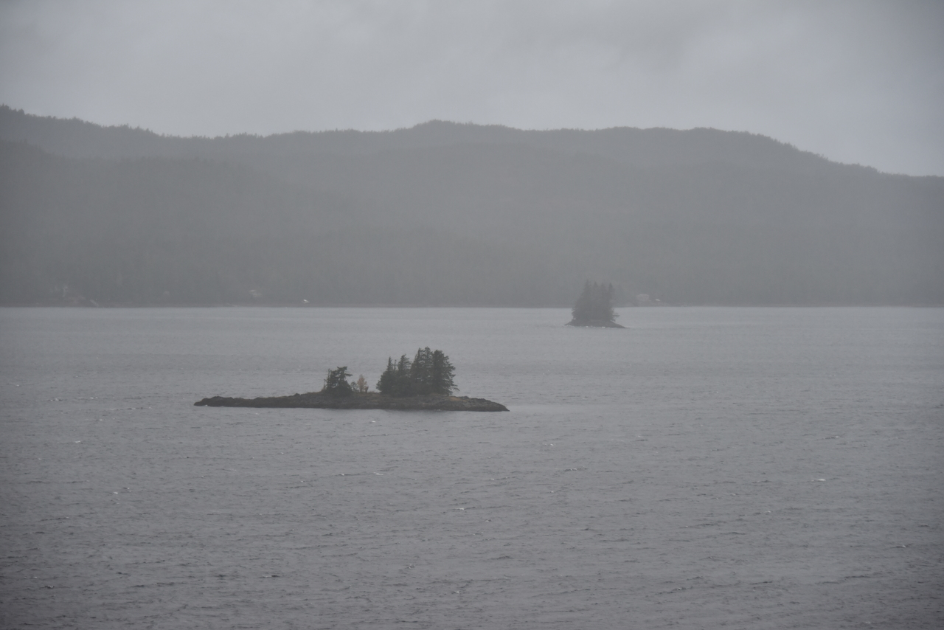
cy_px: 315
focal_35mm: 116
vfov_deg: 11.8
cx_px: 472
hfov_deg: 17.6
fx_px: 3042
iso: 1100
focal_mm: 116
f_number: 5.6
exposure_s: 1/250
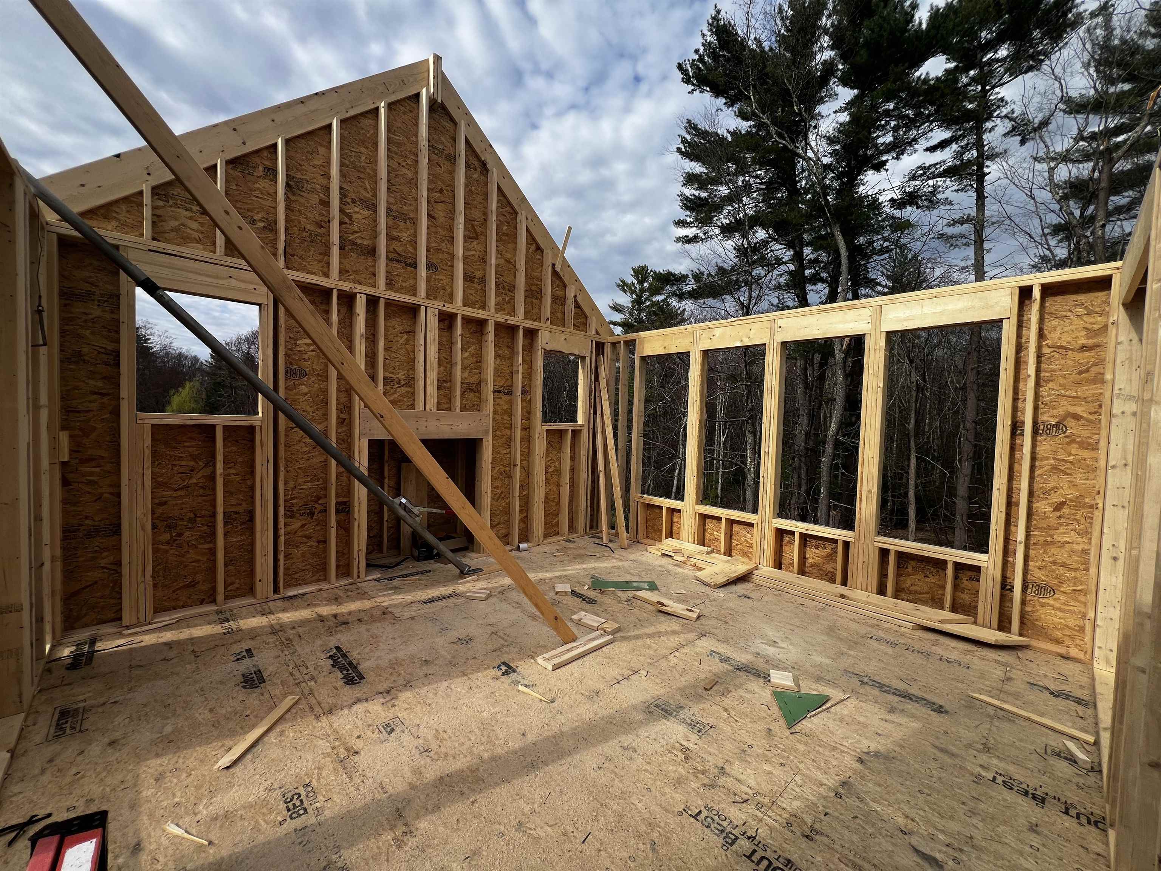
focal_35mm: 13
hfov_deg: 106.2
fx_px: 436
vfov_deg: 89.9
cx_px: 580
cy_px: 436
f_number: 1.8
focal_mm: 1.57
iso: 32
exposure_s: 1/968
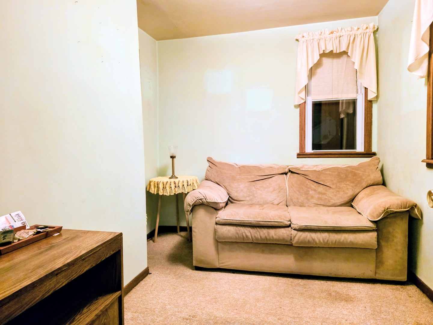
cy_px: 162
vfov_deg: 58.9
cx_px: 216
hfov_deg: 73.9
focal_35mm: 23
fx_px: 288
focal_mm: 6.25
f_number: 1.7
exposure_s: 1/120
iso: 1250
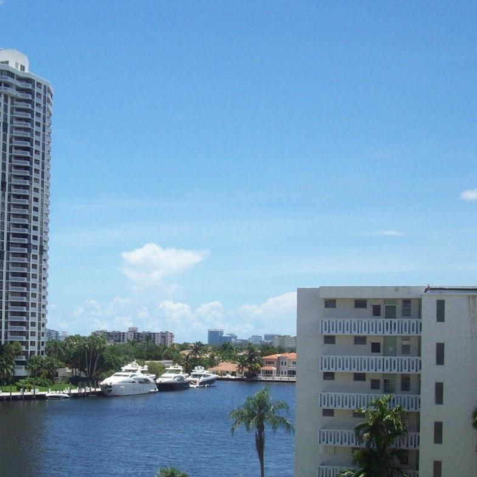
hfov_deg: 26.2
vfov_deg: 26.4
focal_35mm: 65
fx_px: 1013
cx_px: 126
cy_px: 314
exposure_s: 1/611
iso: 80
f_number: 4.8
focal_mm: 6
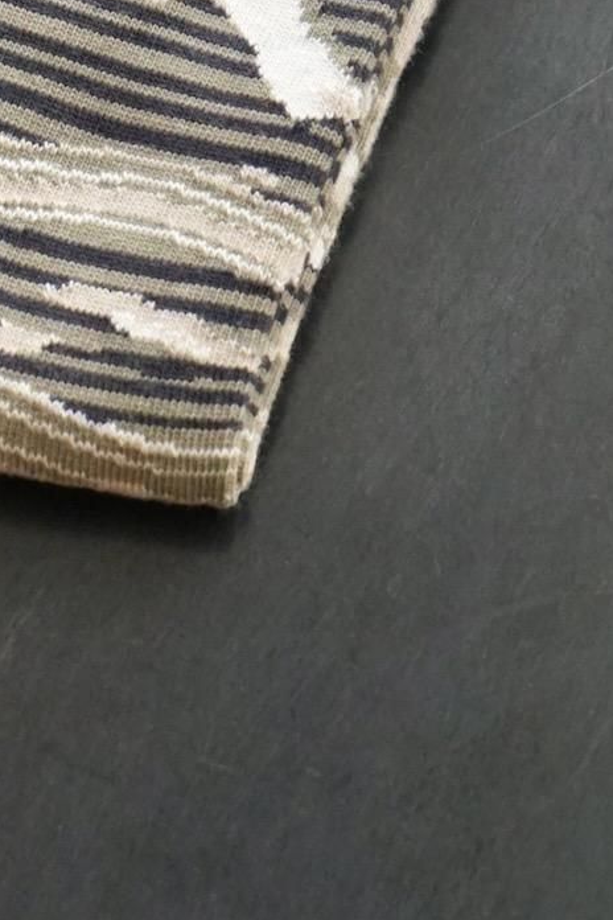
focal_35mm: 181
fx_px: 4623
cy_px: -3
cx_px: 153
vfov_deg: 11.2
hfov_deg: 7.6
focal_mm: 70
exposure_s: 1/160
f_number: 5.6
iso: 2500
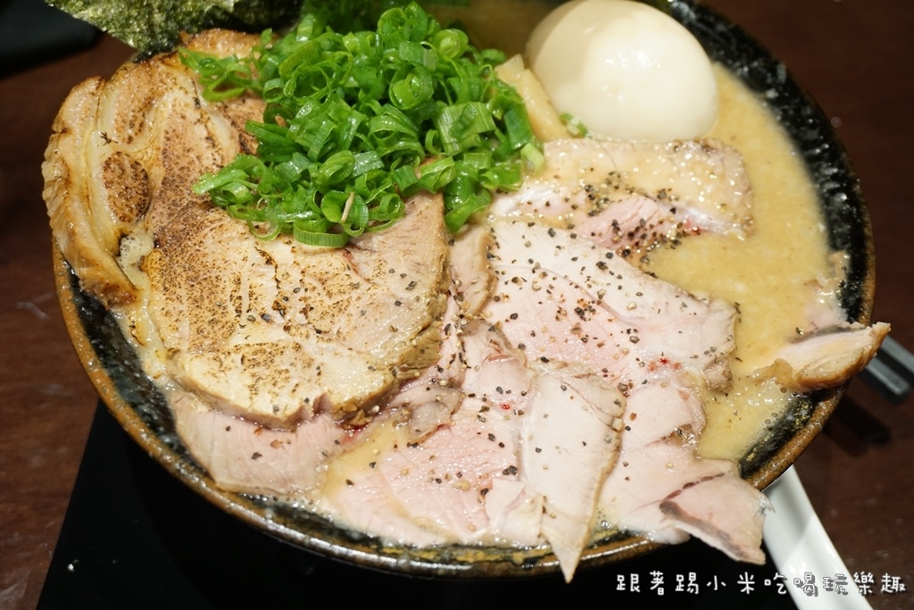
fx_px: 1181
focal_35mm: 46
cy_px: 305
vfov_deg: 29.0
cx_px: 457
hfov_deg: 42.3
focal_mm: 31
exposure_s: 1/60
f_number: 5
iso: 640
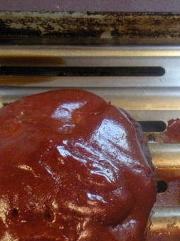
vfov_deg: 20.0
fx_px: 666
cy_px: 226
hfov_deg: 15.0
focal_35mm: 96
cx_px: 194
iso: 400
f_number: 3.5
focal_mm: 6.3
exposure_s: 1/34.3
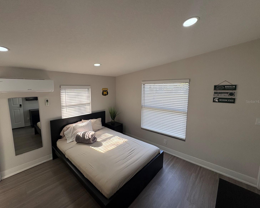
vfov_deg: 84.0
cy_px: 102
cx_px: 120
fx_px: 115
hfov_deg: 96.6
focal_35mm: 15
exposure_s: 1/128
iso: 80
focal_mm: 2.22
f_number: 2.2
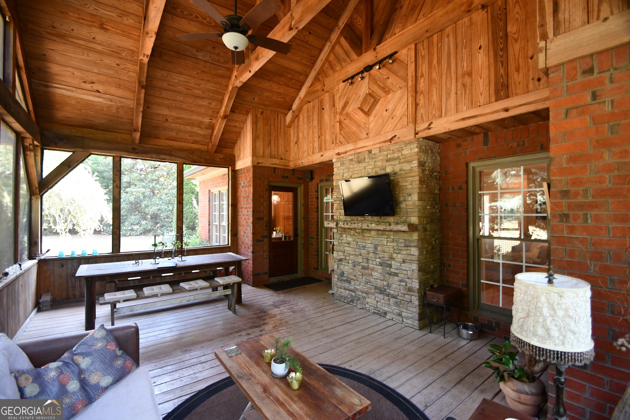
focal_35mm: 15
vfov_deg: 77.3
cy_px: 210
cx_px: 315
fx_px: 262
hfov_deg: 100.4
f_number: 3.5
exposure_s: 1/125
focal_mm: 10
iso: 1100
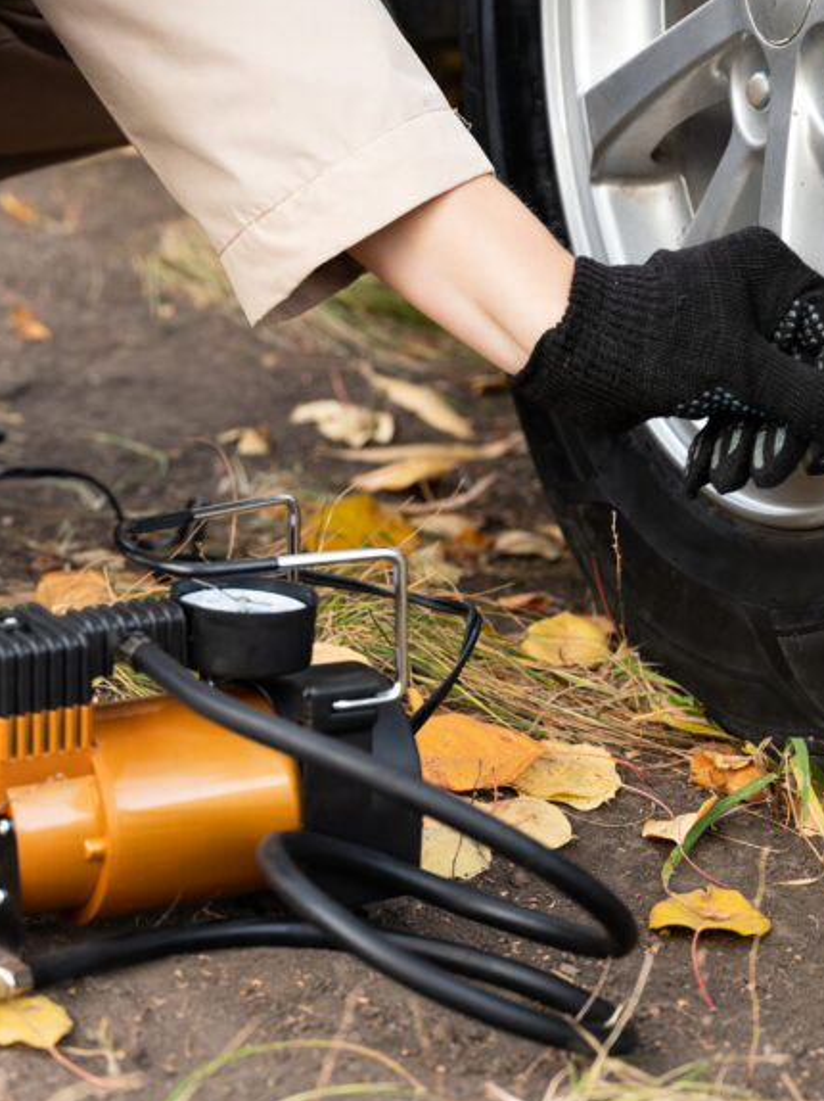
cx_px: 178
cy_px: 631
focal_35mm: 103
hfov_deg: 14.3
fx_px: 3272
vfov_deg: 19.1
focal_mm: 60
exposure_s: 1/160
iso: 400
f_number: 4
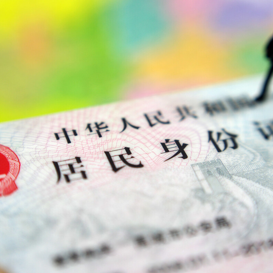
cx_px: 126
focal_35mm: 67
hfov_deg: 25.7
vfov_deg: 25.7
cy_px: 136
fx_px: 598
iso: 100
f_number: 3.2
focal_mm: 35
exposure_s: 1/100
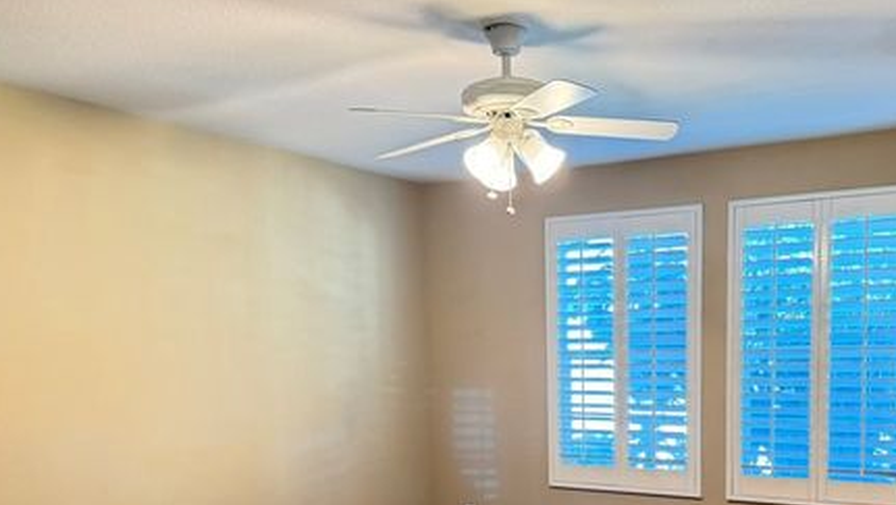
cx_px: 526
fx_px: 856
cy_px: 408
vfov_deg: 32.0
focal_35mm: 36
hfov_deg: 55.0
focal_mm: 6.76
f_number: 1.78
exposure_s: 1/60
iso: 400
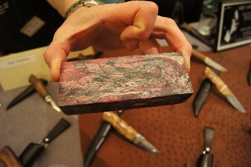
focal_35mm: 27
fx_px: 188
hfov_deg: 67.4
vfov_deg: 47.9
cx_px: 126
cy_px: 84
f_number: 5
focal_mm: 18
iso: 800
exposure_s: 1/40
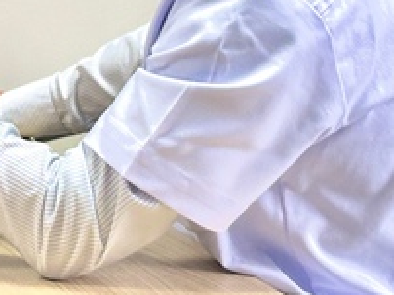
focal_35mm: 185
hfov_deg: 10.2
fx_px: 2103
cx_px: -251
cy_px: -79
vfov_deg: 7.9
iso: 80
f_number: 1.78
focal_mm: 6.86
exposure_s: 1/100
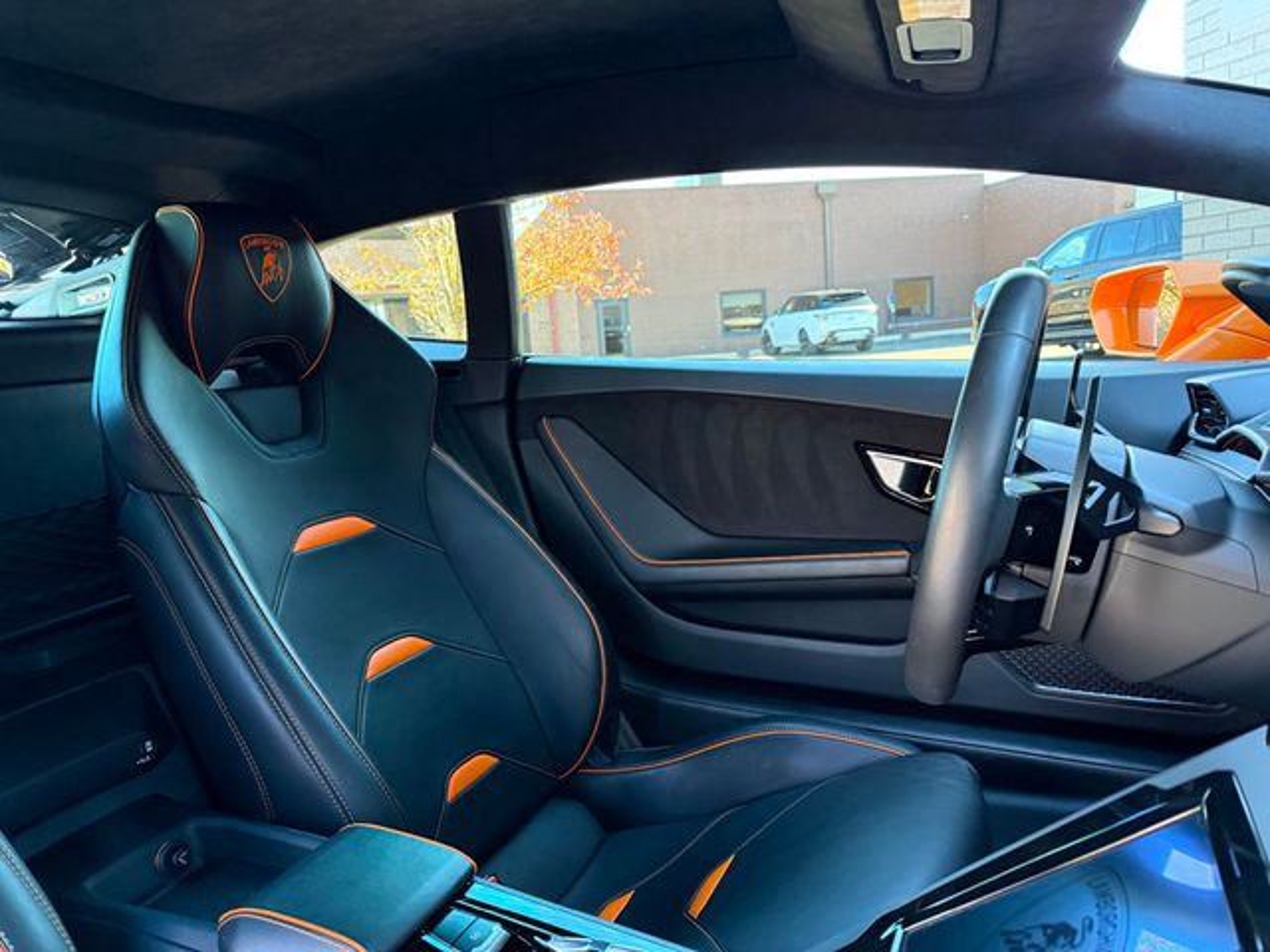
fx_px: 881
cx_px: 635
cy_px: 476
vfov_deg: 56.8
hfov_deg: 71.6
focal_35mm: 24
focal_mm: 6.76
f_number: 1.78
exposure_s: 1/60
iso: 400
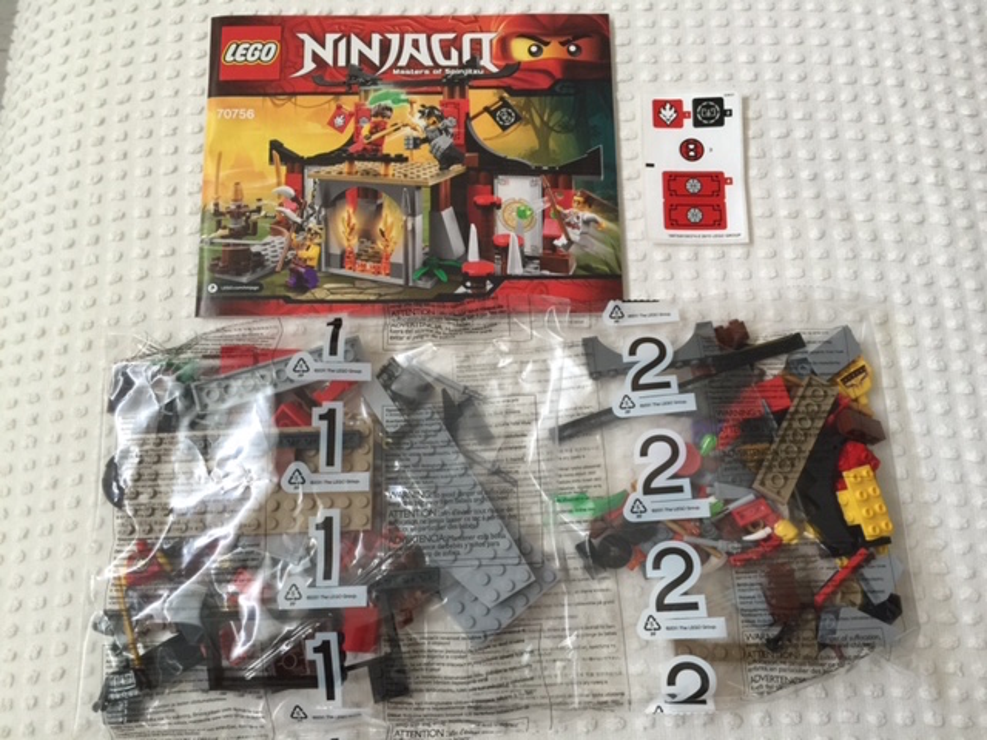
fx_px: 827
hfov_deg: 61.7
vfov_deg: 48.2
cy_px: 370
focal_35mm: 29
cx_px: 494
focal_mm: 4.15
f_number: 2.2
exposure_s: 1/15
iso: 64
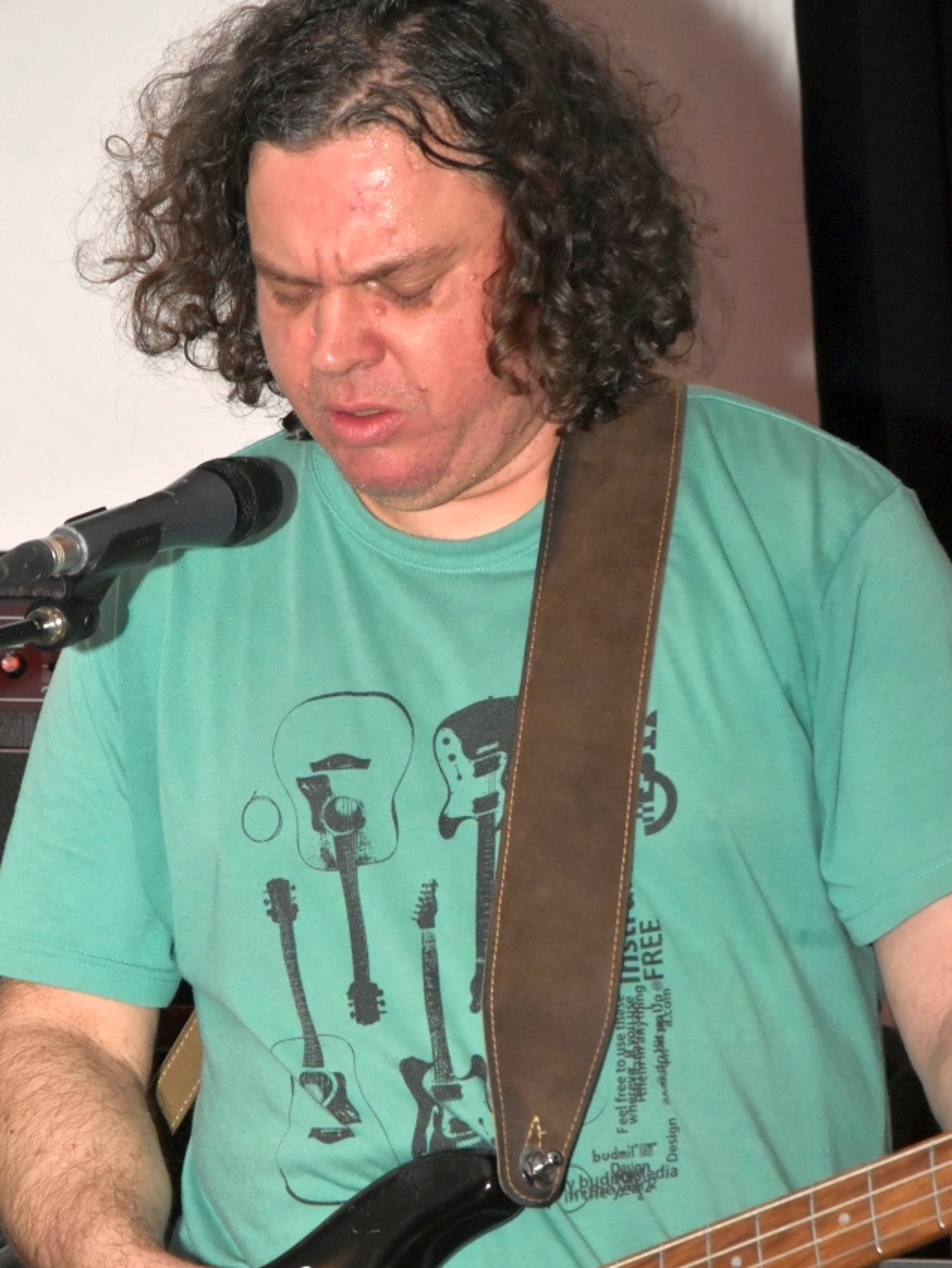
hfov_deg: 8.7
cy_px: 686
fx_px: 6286
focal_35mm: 172
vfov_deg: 11.5
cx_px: 475
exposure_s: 1/60
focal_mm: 105
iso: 3200
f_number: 10
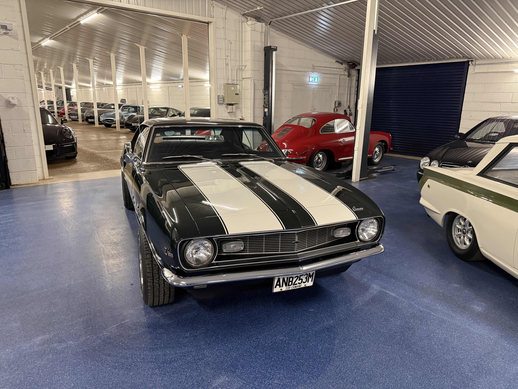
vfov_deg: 56.8
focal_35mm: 24
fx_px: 359
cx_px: 259
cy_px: 194
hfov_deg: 71.6
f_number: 1.78
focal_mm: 6.76
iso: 400
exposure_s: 1/50
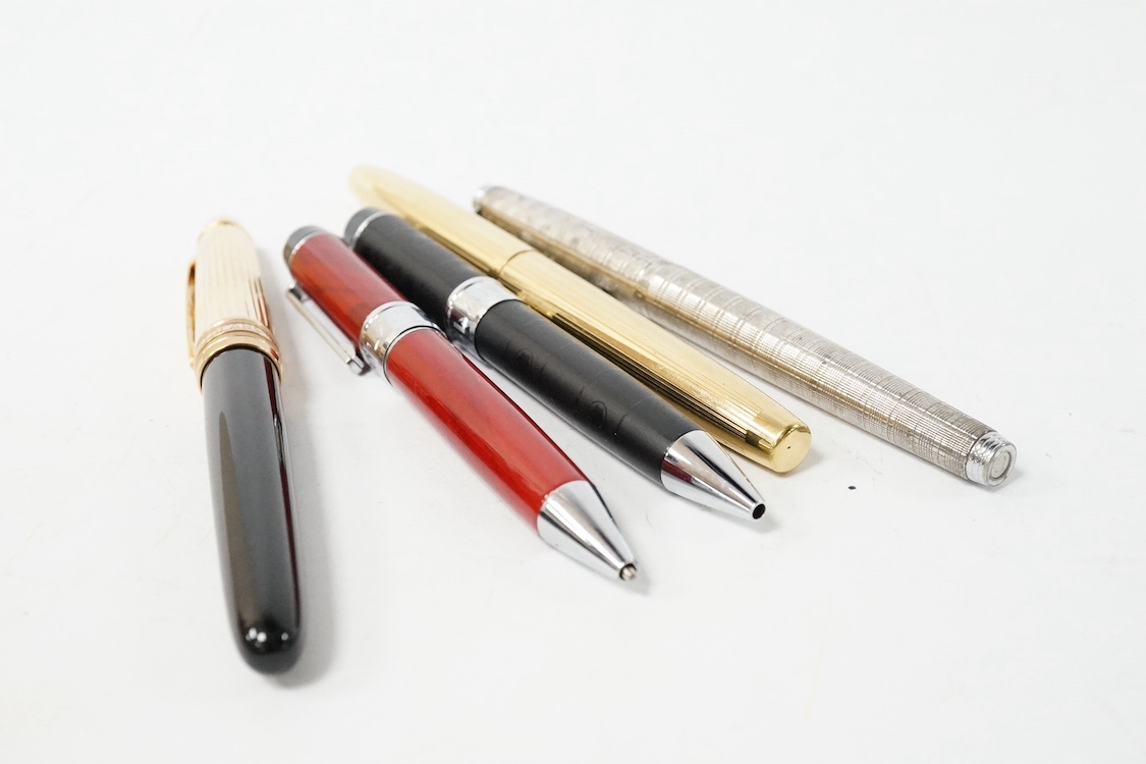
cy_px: 382
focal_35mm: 45
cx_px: 573
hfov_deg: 43.6
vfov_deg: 29.9
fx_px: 1432
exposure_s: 1/100
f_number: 13
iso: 4000
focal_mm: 30
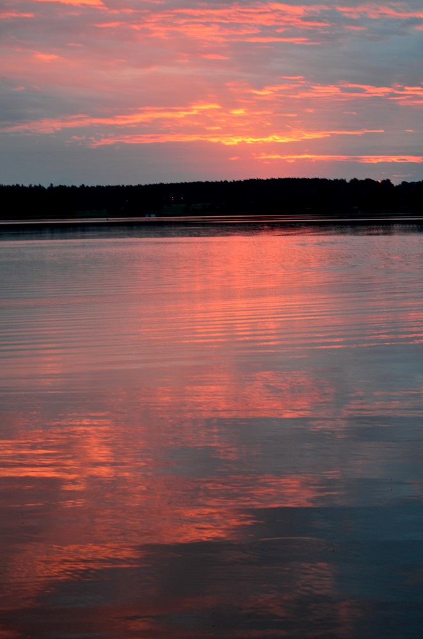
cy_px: 320
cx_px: 212
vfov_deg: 19.5
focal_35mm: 105
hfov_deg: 13.0
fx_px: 1860
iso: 640
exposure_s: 1/60
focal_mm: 70
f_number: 4.5
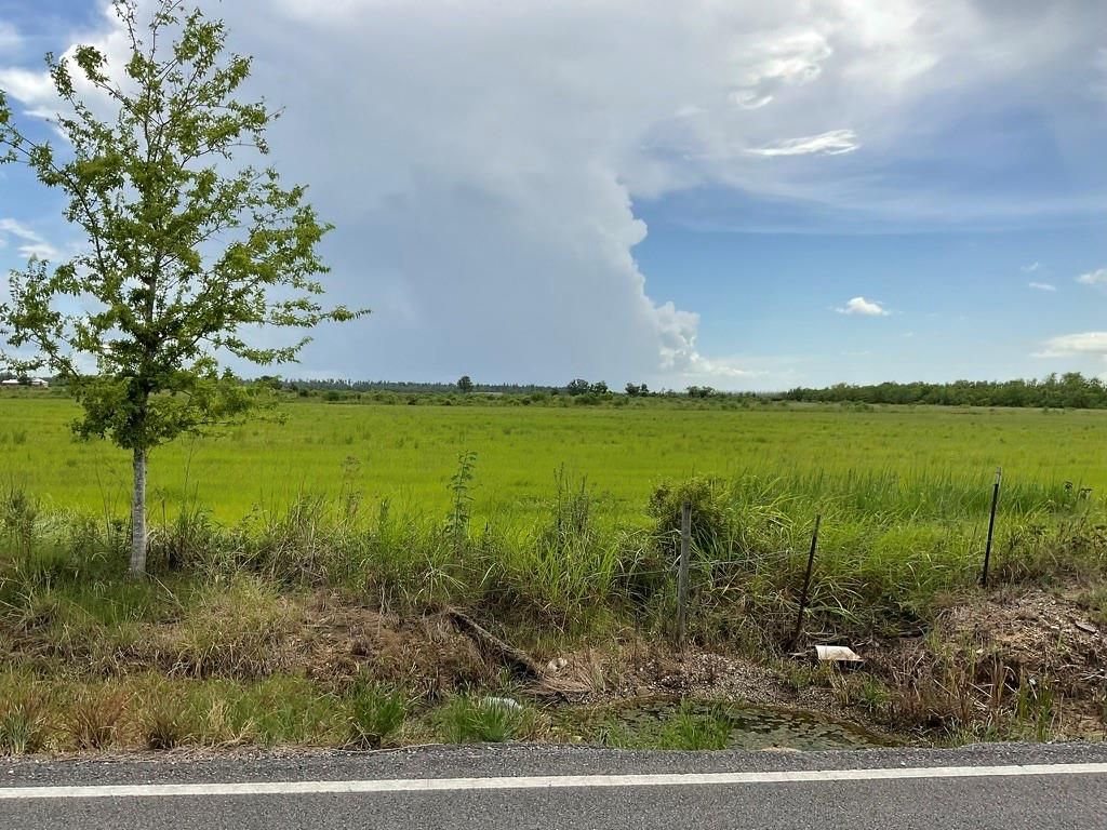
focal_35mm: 29
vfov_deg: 48.2
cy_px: 415
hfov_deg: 61.7
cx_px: 554
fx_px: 927
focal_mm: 3
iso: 16
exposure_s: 1/1730
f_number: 1.8
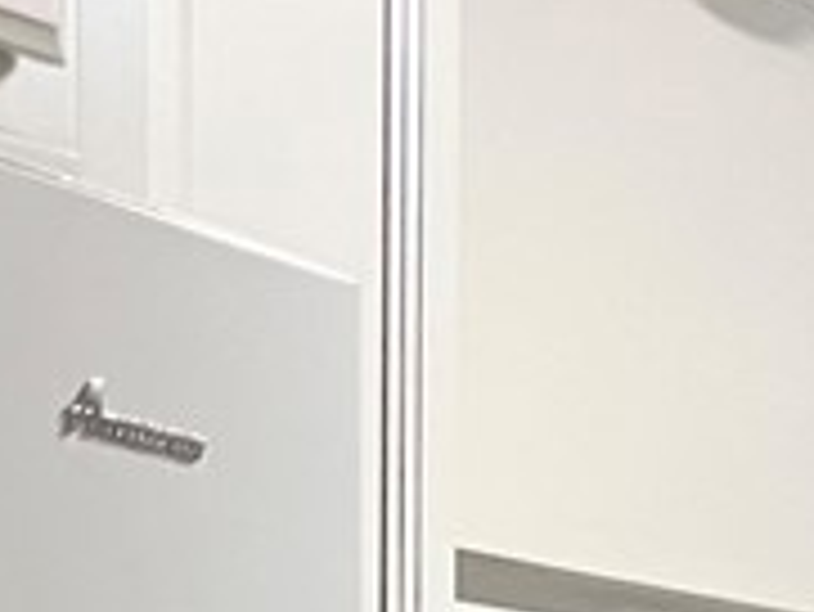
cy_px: 1485
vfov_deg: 9.1
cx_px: 841
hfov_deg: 13.2
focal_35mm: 147
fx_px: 3459
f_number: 1.6
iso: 500
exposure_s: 1/60
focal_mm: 5.1
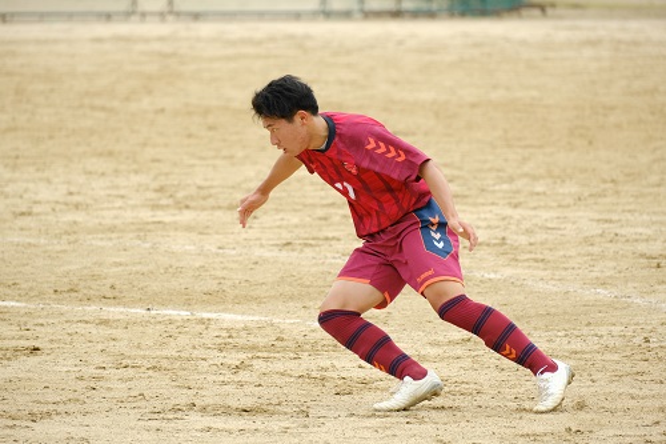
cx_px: 333
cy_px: 222
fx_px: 6898
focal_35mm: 373
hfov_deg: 5.5
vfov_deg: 3.7
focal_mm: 248.9
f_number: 5.6
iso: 640
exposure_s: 1/1000
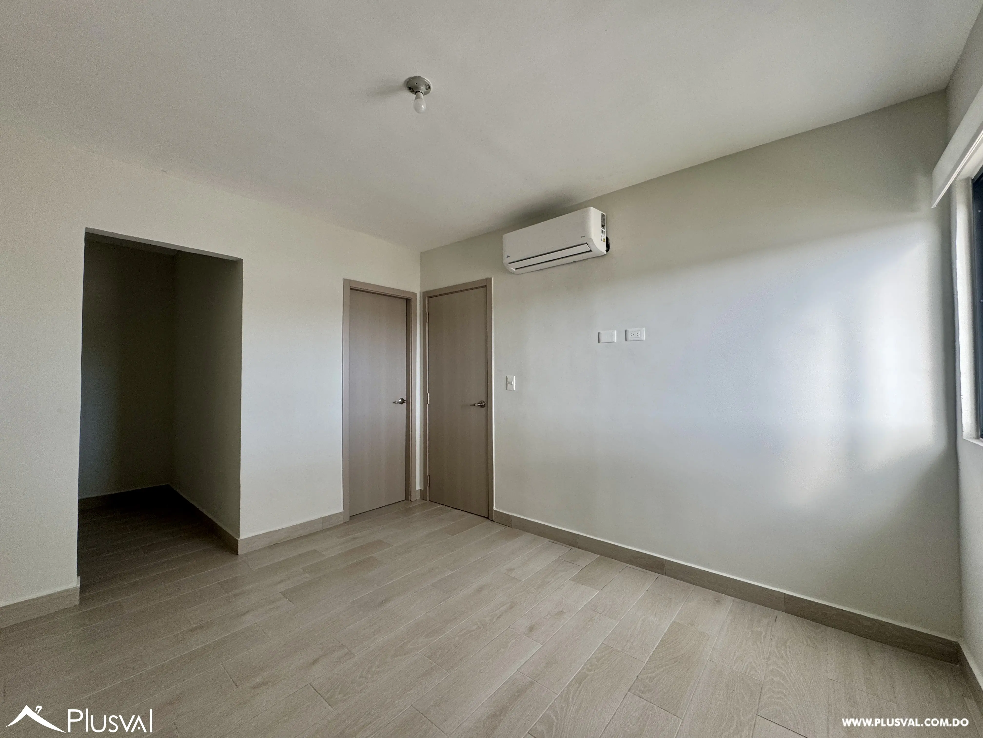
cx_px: 492
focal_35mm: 14
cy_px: 369
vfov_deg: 85.7
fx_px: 398
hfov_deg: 102.1
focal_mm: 2.22
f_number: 2.2
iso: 80
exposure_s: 1/99
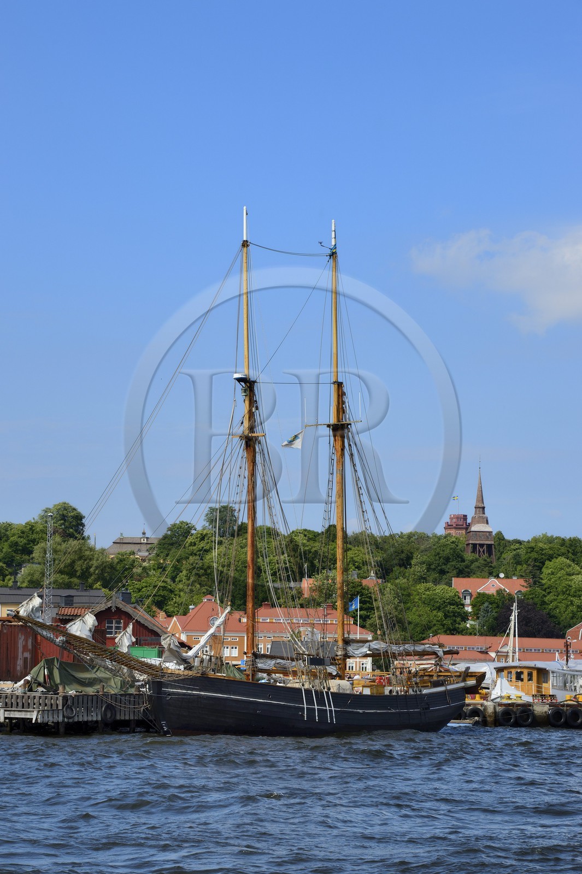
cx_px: 291
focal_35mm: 95
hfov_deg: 14.4
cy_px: 437
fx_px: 2306
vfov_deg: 21.5
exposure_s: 1/500
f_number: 11
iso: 200
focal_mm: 95
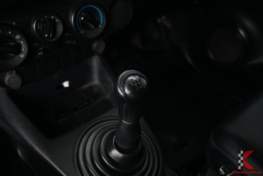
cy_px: 88
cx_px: 132
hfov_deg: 55.8
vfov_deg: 38.9
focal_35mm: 34
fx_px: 248
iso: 400
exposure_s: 1/125
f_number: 5.6
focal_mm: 34
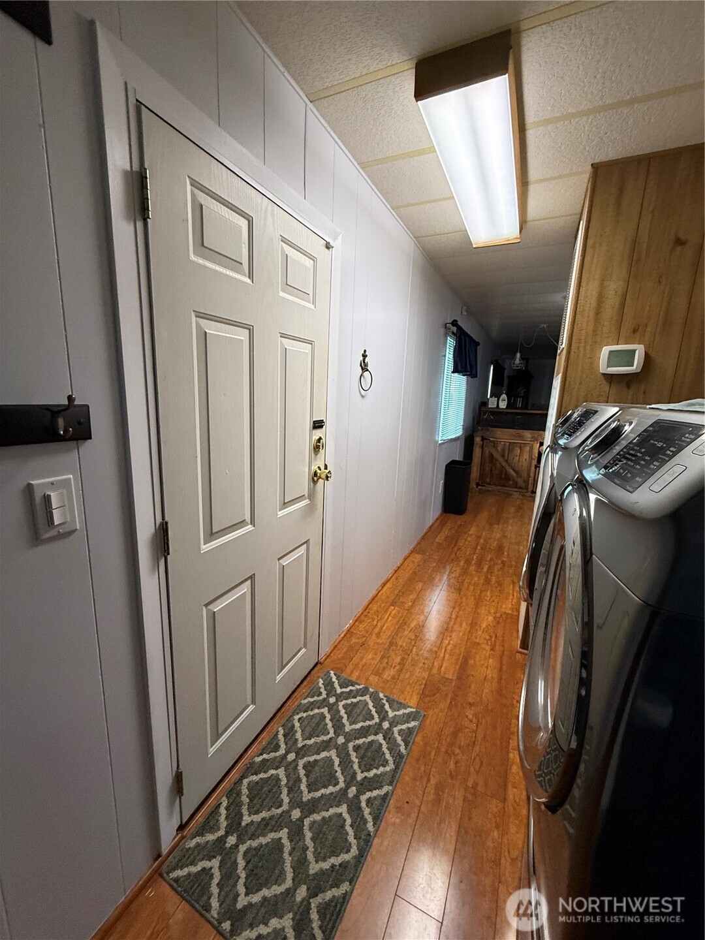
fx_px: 380
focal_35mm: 14
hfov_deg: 85.7
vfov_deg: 102.1
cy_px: 470
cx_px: 352
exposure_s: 1/60
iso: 320
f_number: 2.2
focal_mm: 2.22
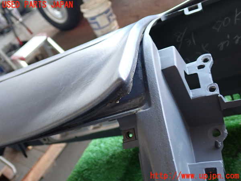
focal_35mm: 38
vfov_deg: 37.7
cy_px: 90
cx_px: 120
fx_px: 265
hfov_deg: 49.0
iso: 320
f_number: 2.7
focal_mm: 6.83
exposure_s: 1/40
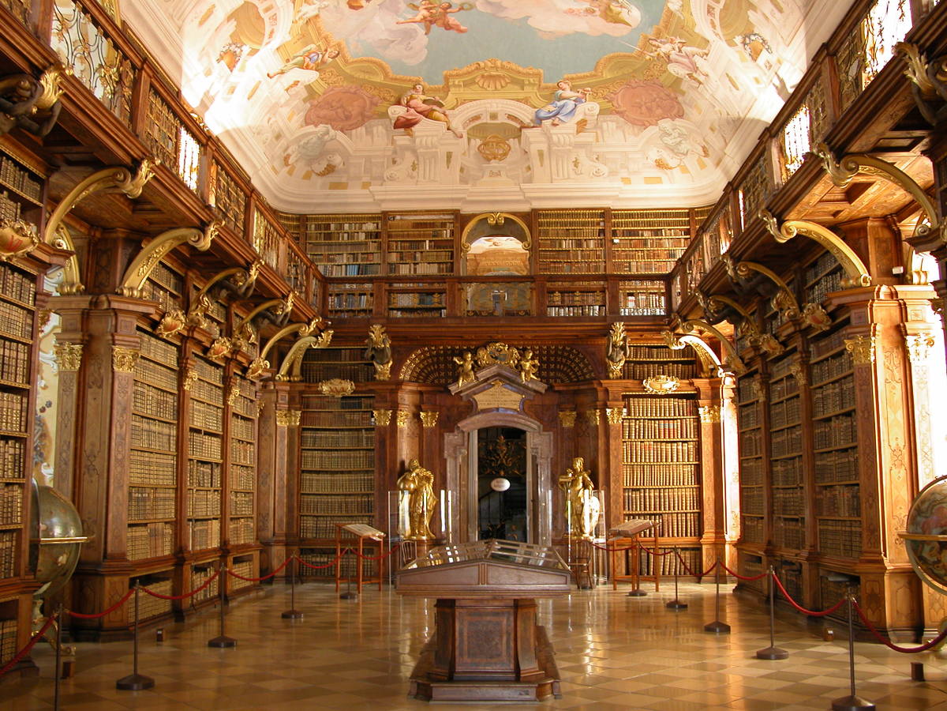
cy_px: 356
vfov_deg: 40.7
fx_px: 958
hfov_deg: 52.6
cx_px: 474
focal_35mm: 35
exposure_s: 1/7
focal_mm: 8.9
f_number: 2.8
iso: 100
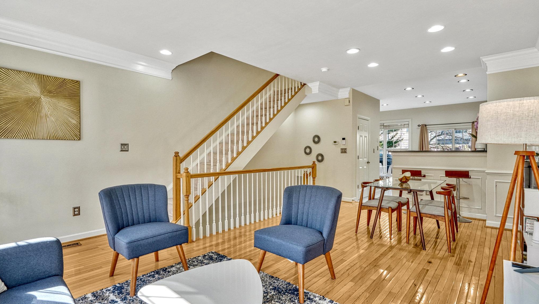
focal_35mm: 17
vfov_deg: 63.9
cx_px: 272
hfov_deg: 95.9
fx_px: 243
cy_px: 161
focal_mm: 16
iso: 1250
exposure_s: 1/100
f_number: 8
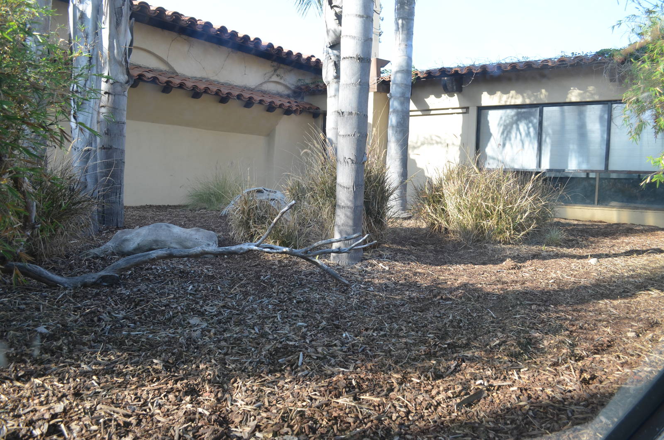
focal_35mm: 27
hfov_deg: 67.5
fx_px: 497
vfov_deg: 47.7
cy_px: 220
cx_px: 332
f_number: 5.6
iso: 200
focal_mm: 18
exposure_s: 1/125
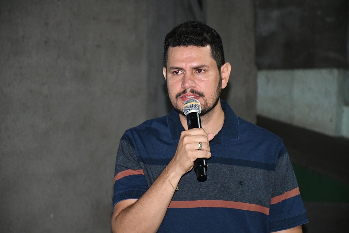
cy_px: 116
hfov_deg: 13.1
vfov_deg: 8.7
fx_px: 1522
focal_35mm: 157
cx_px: 174
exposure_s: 1/160
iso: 6400
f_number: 5.6
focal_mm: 105
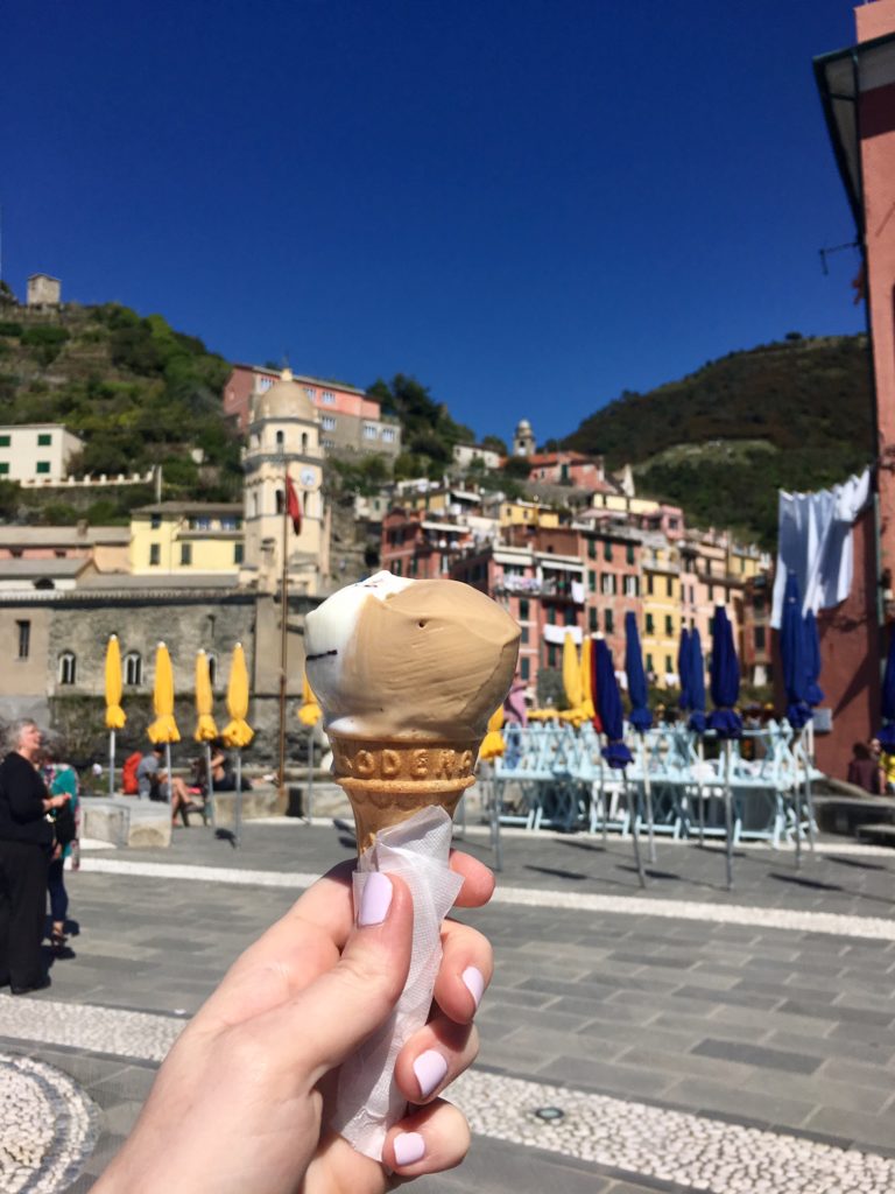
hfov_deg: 48.2
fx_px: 1000
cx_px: 448
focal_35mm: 29
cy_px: 597
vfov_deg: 61.7
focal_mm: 4.15
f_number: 2.2
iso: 25
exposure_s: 1/4049
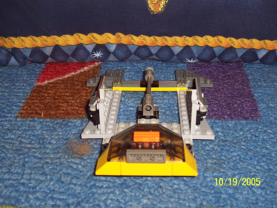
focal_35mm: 57
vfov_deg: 25.7
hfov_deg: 33.8
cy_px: 104
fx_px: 456
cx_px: 138
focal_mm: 8.6
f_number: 3.4
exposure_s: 1/60
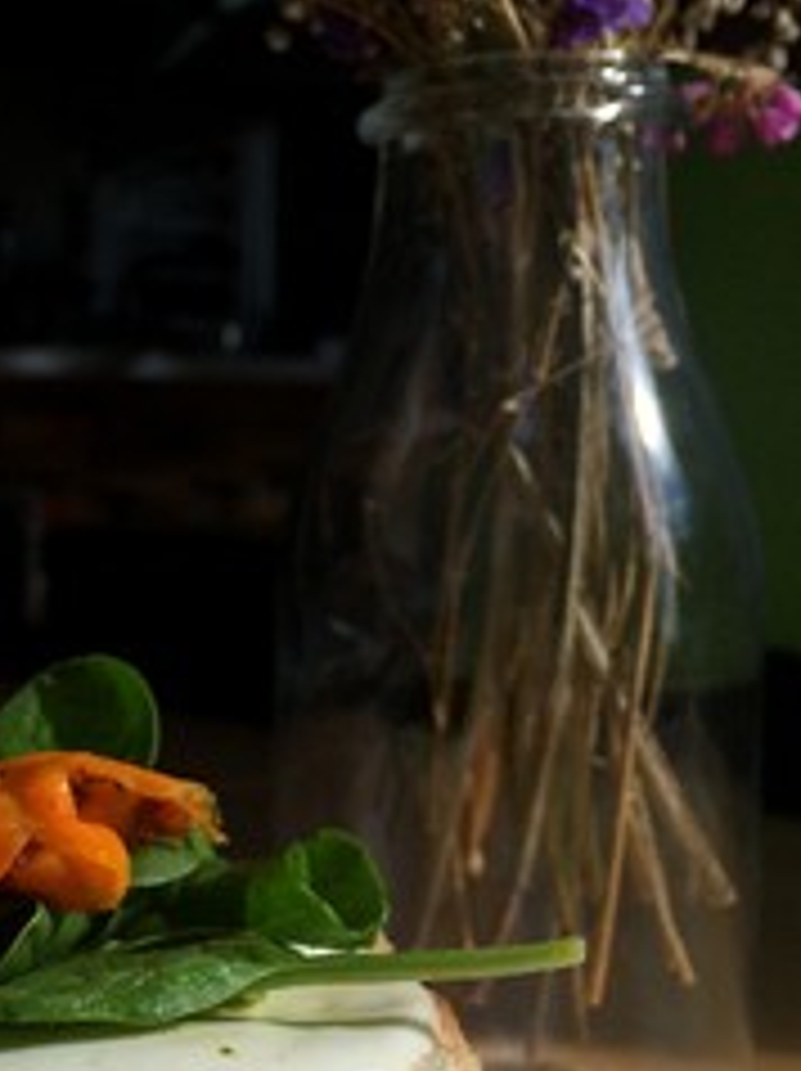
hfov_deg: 23.1
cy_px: 616
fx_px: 1885
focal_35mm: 61
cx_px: 25
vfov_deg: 31.7
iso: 32
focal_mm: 4.15
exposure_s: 1/1866
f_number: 2.2
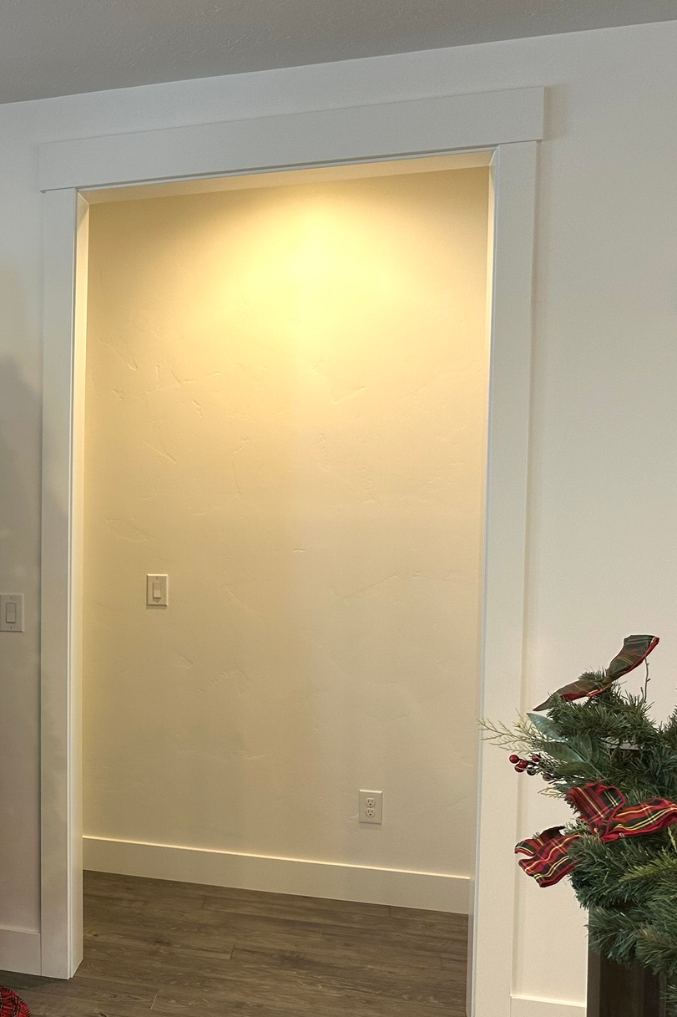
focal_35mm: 42
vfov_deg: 46.3
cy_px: 572
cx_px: -109
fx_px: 1185
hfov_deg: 28.3
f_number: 1.78
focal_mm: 6.86
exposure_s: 1/60
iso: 160
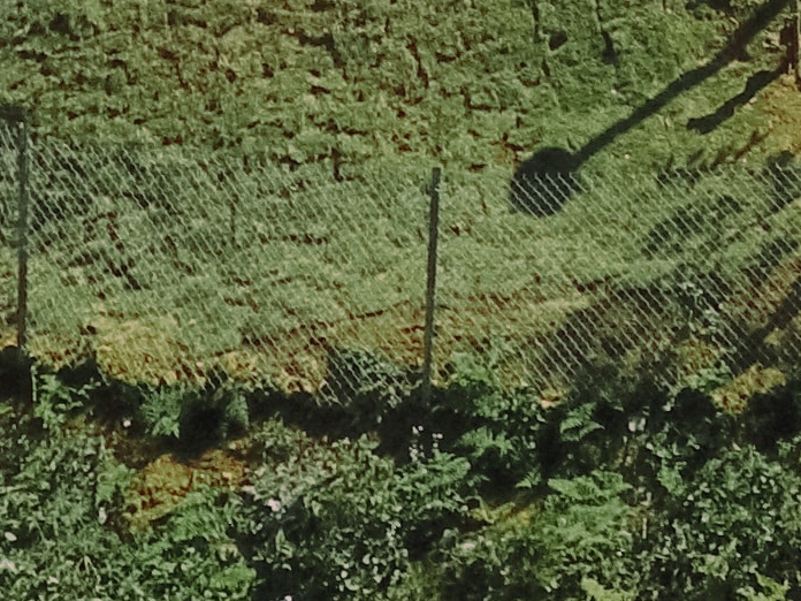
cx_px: 1542
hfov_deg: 14.5
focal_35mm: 115
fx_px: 2661
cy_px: -1086
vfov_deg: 10.2
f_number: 2.8
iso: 100
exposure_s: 1/1150
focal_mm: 3.61
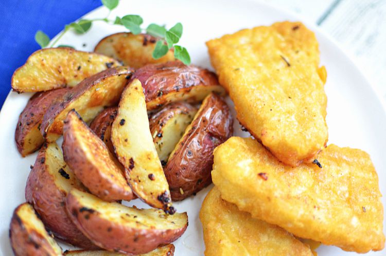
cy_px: 128
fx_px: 562
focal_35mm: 52
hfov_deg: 37.9
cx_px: 193
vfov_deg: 25.6
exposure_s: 1/25
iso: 320
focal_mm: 35
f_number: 1.8
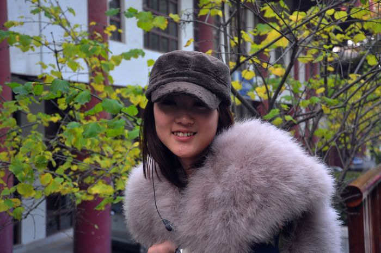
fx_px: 761
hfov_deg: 28.1
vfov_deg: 18.9
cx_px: 190
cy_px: 126
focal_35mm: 72
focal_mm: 48
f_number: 5.6
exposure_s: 1/13
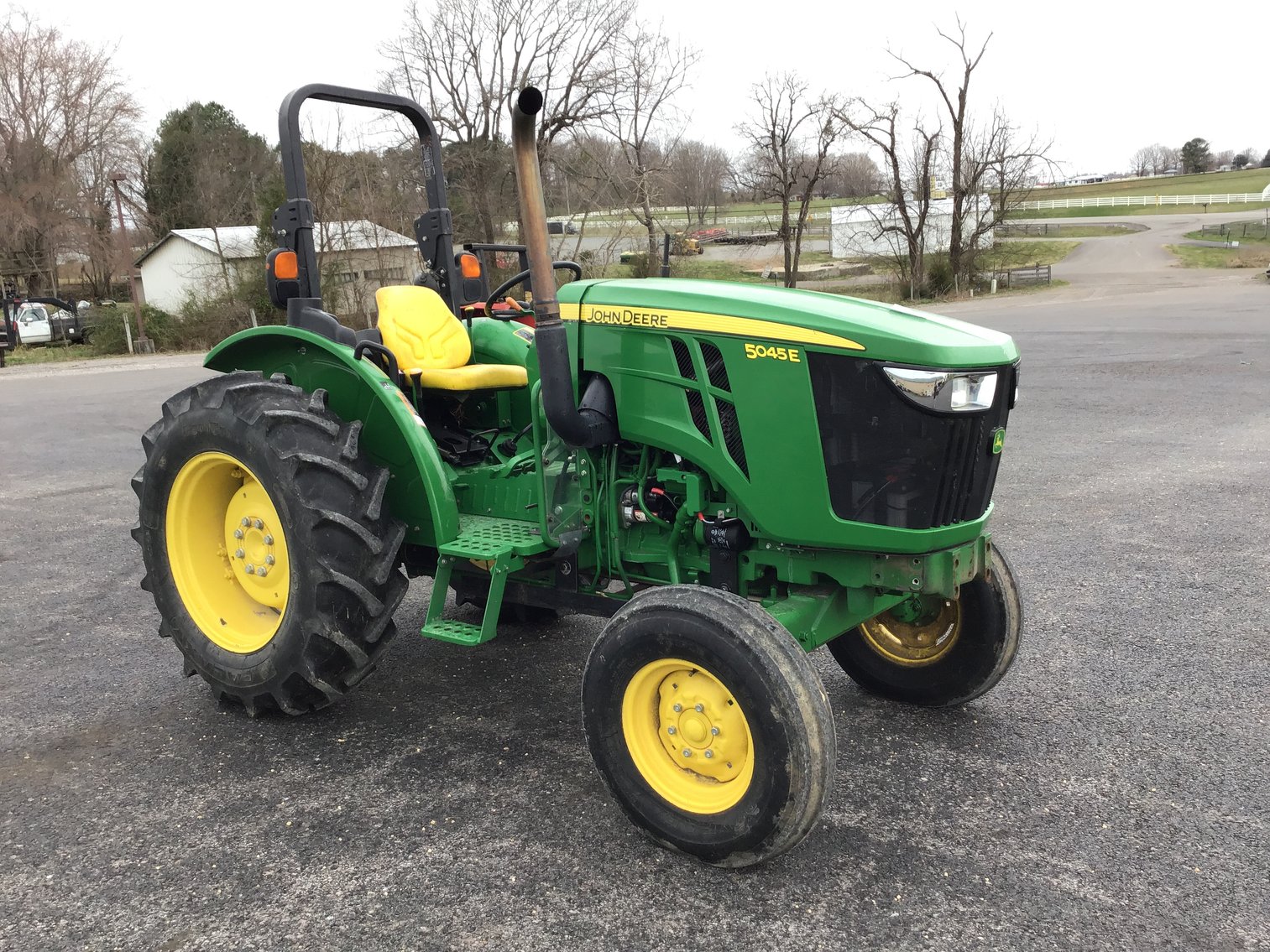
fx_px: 1137
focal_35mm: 31
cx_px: 635
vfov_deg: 45.4
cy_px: 476
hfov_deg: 58.3
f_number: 2.4
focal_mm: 3.3
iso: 32
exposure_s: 1/120
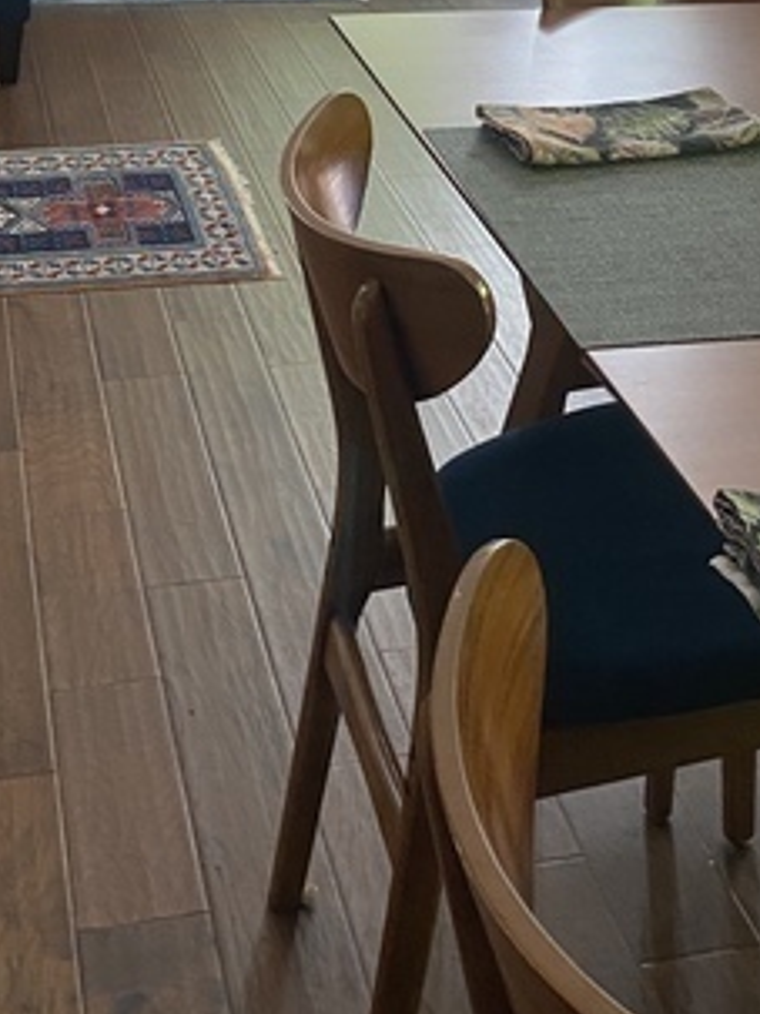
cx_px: 462
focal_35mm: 66
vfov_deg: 27.7
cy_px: 3
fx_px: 1933
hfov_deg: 22.2
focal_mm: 4.25
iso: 200
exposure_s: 1/60
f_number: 1.8
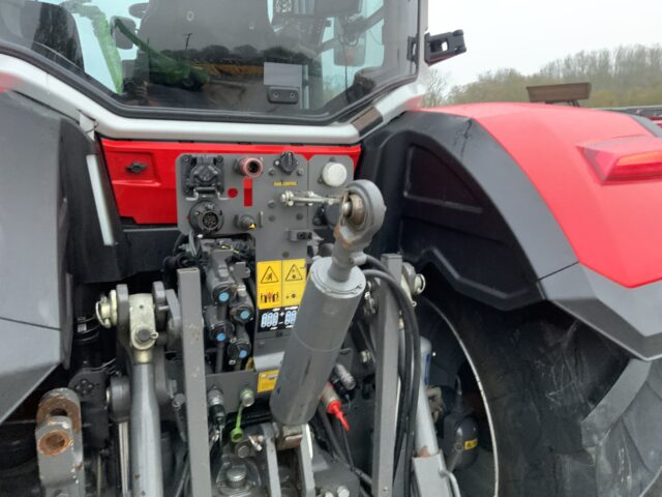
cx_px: 331
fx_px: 555
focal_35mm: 29
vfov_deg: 48.2
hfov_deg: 61.7
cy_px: 248
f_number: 1.8
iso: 250
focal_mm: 3
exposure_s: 1/60
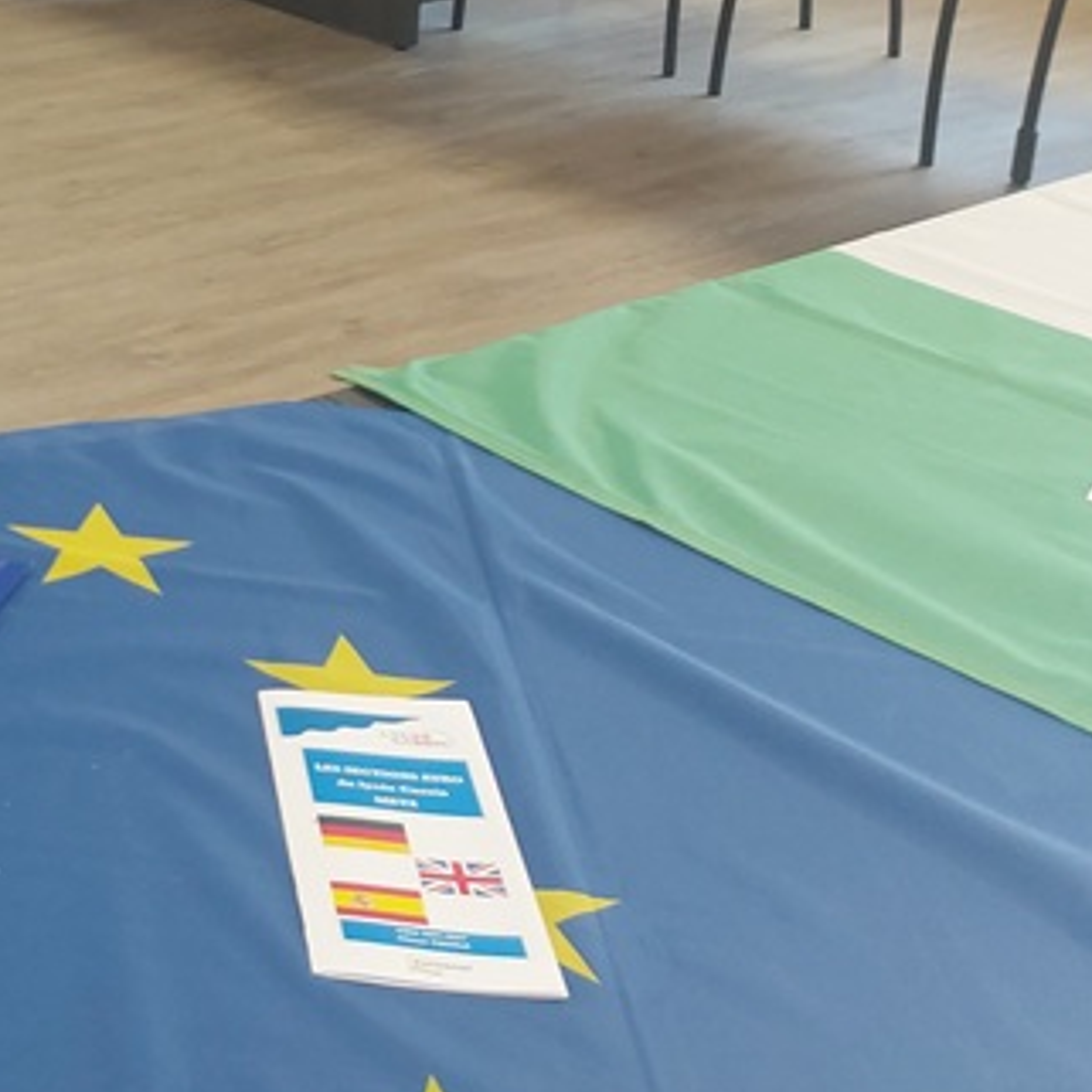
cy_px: -153
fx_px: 2356
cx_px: -384
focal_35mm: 66
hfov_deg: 22.8
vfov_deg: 24.1
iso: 125
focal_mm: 5.23
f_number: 1.8
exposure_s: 1/50
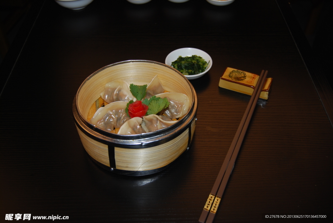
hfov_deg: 49.5
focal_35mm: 39
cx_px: 166
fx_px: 361
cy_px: 112
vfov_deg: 34.3
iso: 200
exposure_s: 1/60
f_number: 4.2
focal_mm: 26
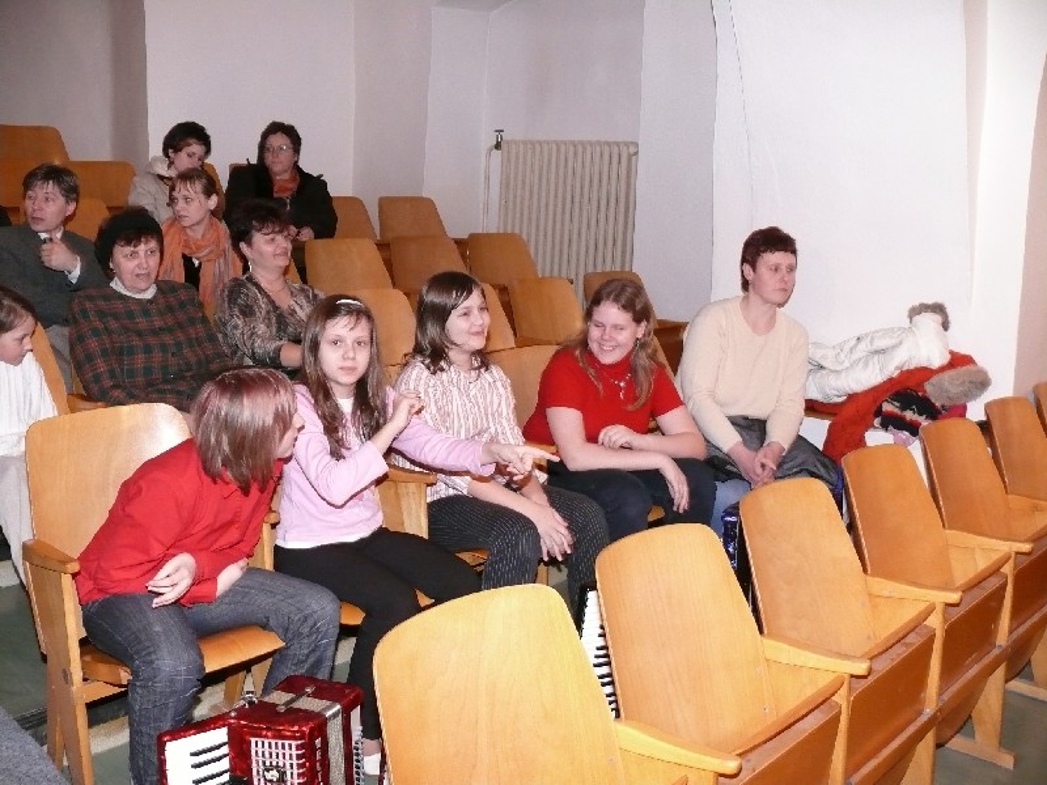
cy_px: 392
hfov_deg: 52.6
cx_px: 524
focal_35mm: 35
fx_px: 1059
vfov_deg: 40.7
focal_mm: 7.4
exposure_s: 1/30
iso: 400
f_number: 2.8
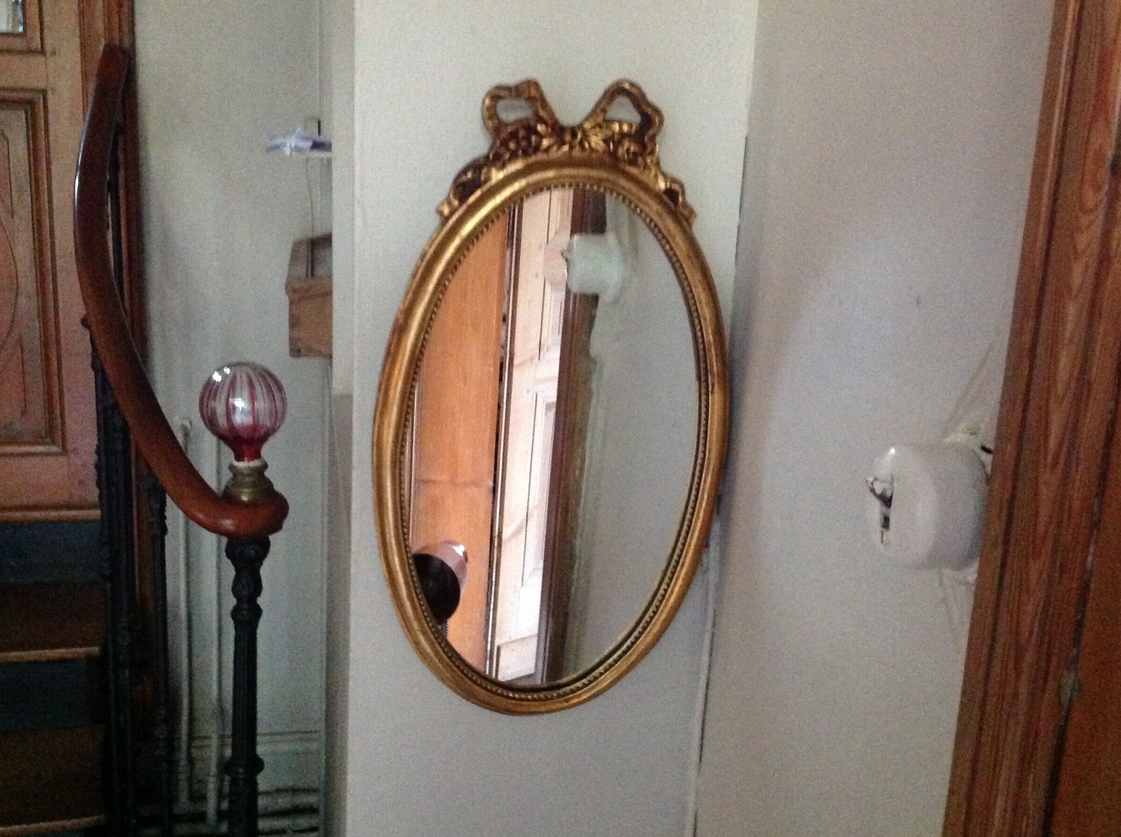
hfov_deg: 49.0
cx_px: 558
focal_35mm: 38
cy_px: 422
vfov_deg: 37.6
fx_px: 1229
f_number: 2.4
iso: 800
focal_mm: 4.28
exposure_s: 1/15
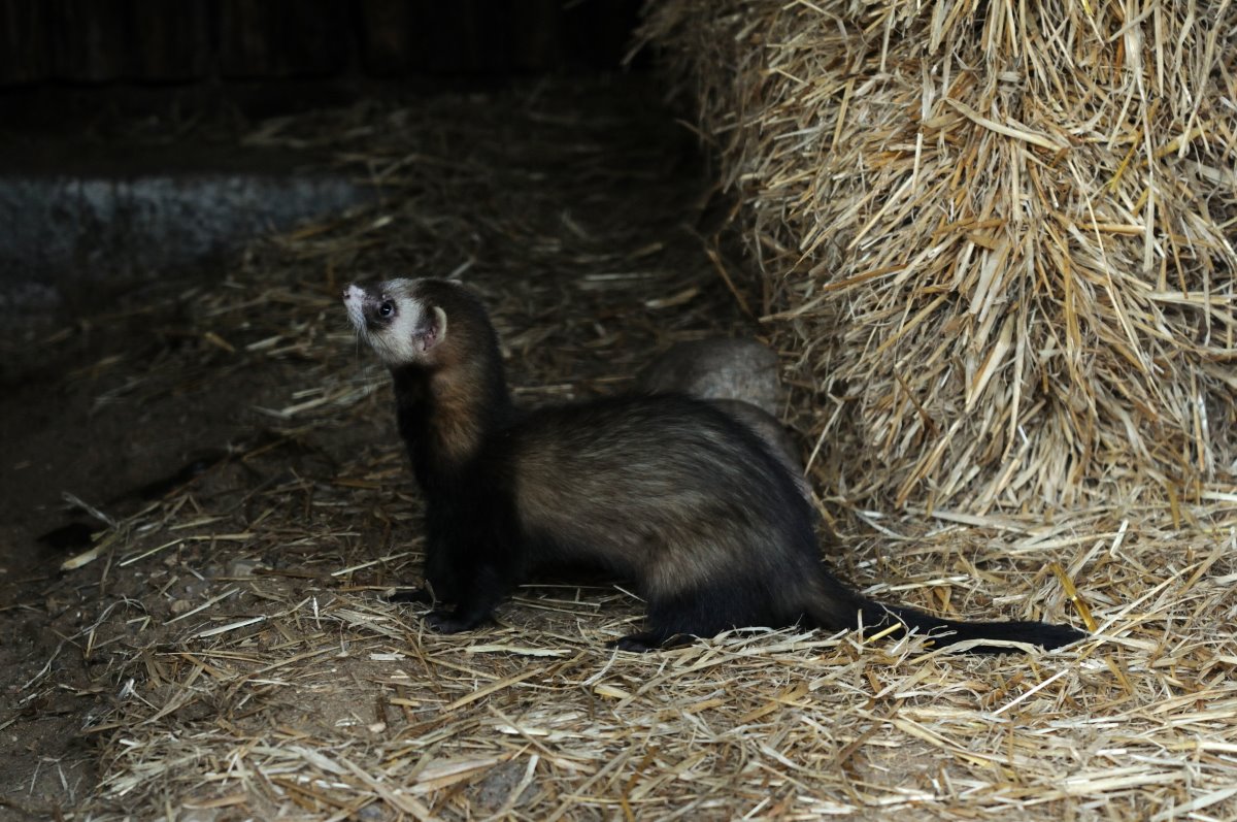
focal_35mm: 105
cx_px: 618
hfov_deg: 19.5
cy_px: 411
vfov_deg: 13.0
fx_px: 3603
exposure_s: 1/100
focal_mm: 70
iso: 800
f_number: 3.5
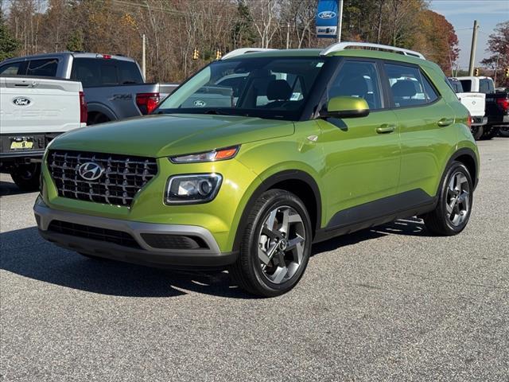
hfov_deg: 39.7
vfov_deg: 30.3
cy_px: 191
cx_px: 254
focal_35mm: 48
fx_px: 706
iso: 64
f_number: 1.78
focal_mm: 6.76
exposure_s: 1/4049
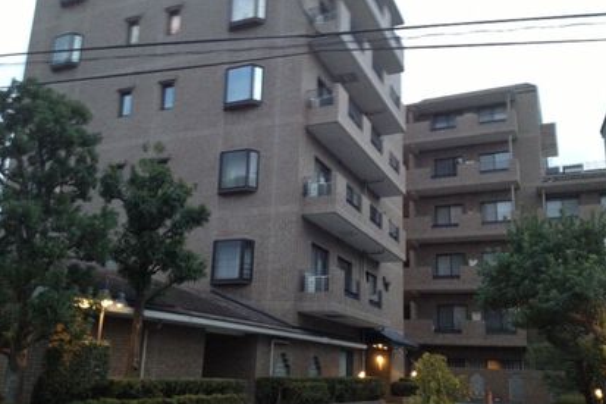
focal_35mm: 37
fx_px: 623
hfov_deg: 51.9
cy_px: 226
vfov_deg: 35.9
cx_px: 307
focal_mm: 4.28
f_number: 2.4
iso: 320
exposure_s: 1/20
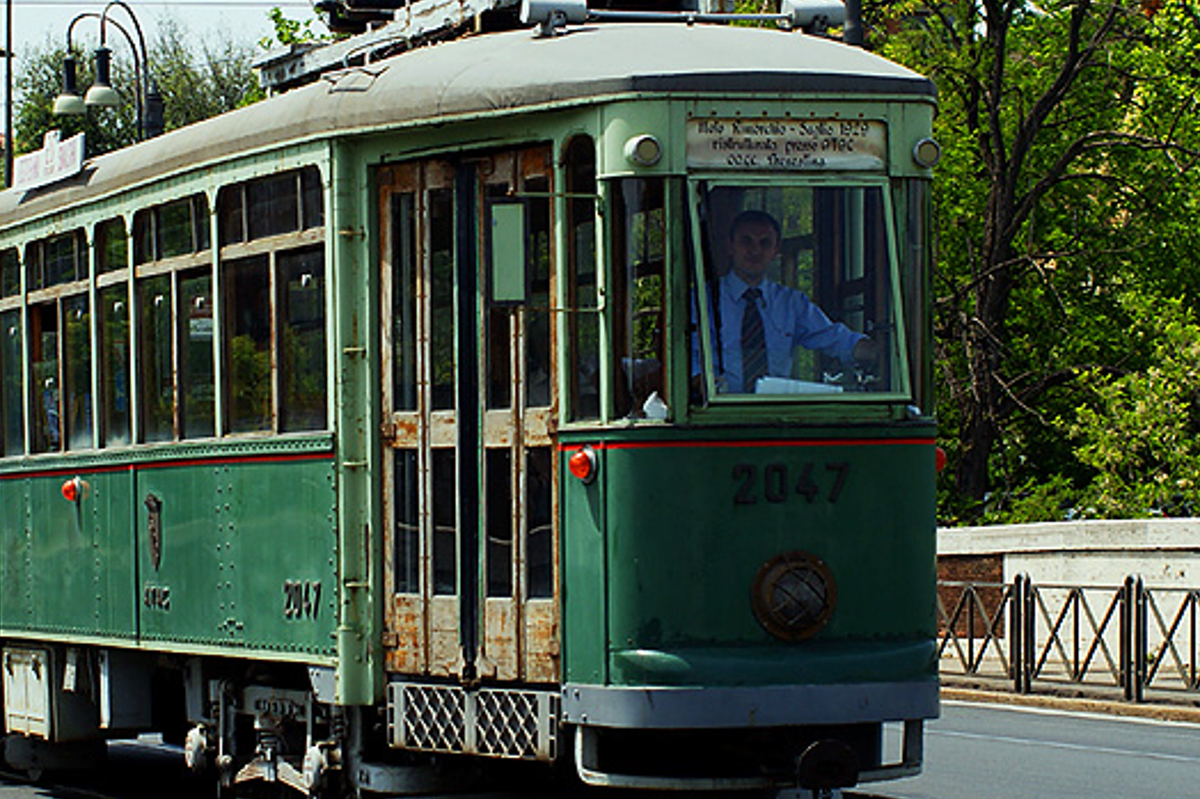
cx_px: 437
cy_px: 295
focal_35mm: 132
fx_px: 4398
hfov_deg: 15.5
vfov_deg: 10.4
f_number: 5.6
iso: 100
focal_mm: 45
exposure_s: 1/320
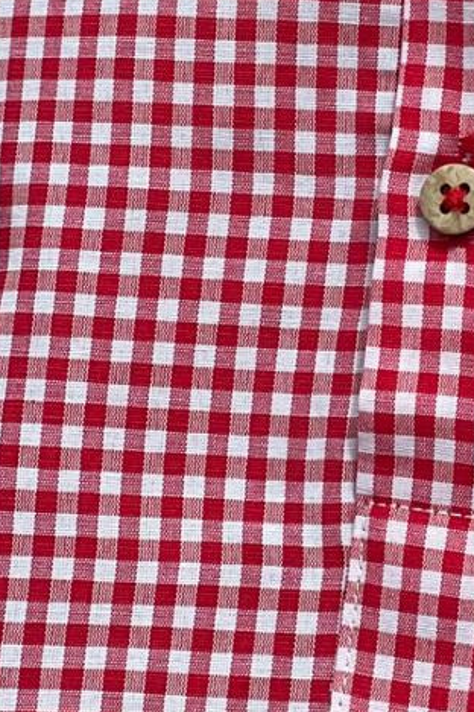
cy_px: -65
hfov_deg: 5.0
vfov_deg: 7.5
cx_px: 784
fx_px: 5411
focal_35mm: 274
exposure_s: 1/717
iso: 32
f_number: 2.8
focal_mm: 9
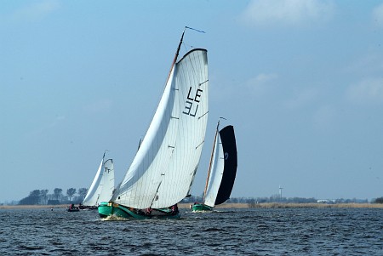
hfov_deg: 10.1
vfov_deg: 6.8
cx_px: 192
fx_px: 2162
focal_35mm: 203
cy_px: 128
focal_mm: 135
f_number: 9.5
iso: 400
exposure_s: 1/1500
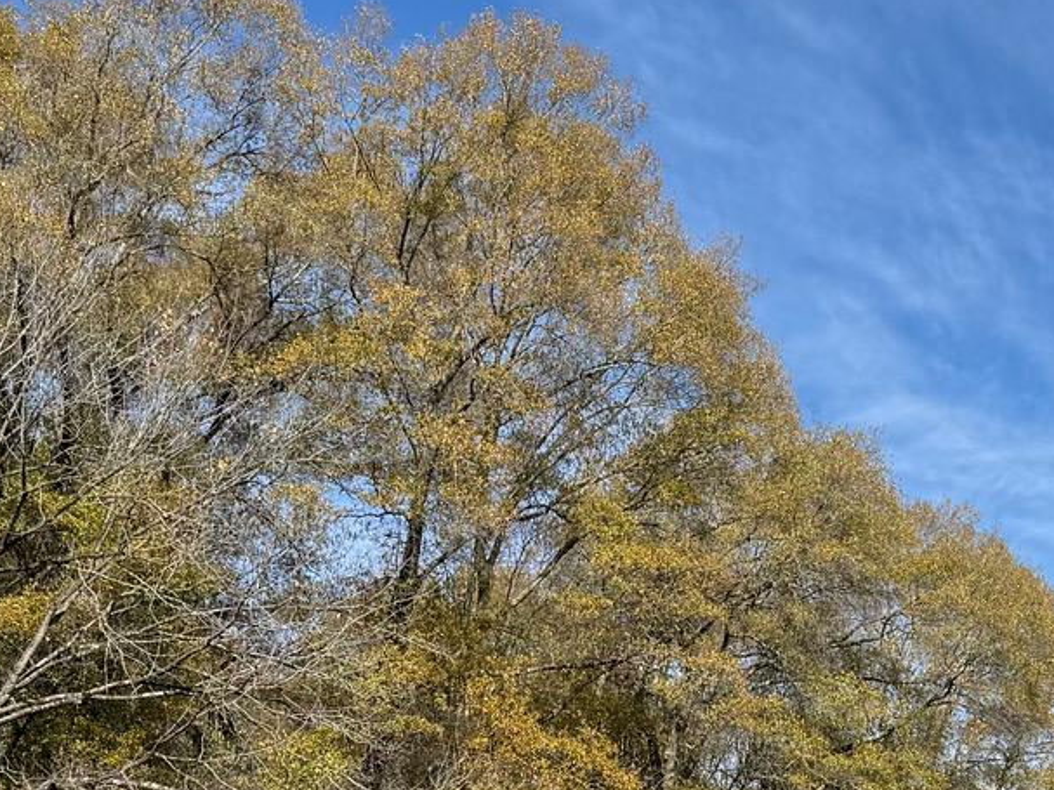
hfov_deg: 23.6
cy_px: 880
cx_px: 896
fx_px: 2466
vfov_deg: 17.6
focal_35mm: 81
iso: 80
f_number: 1.78
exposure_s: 1/4673
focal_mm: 6.76
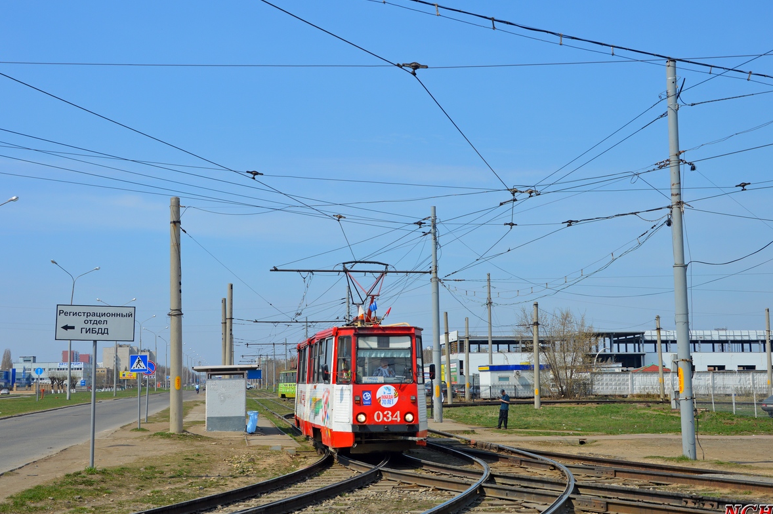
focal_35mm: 49
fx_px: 1052
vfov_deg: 27.5
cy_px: 260
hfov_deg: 40.4
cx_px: 382
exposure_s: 1/320
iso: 100
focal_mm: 32
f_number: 9
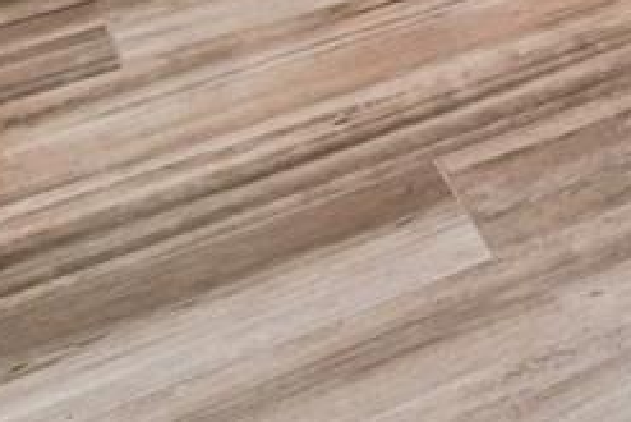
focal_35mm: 97
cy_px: -816
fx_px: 1701
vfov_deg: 10.4
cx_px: 1459
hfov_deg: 14.7
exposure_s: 1/20
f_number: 7.1
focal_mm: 10
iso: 100
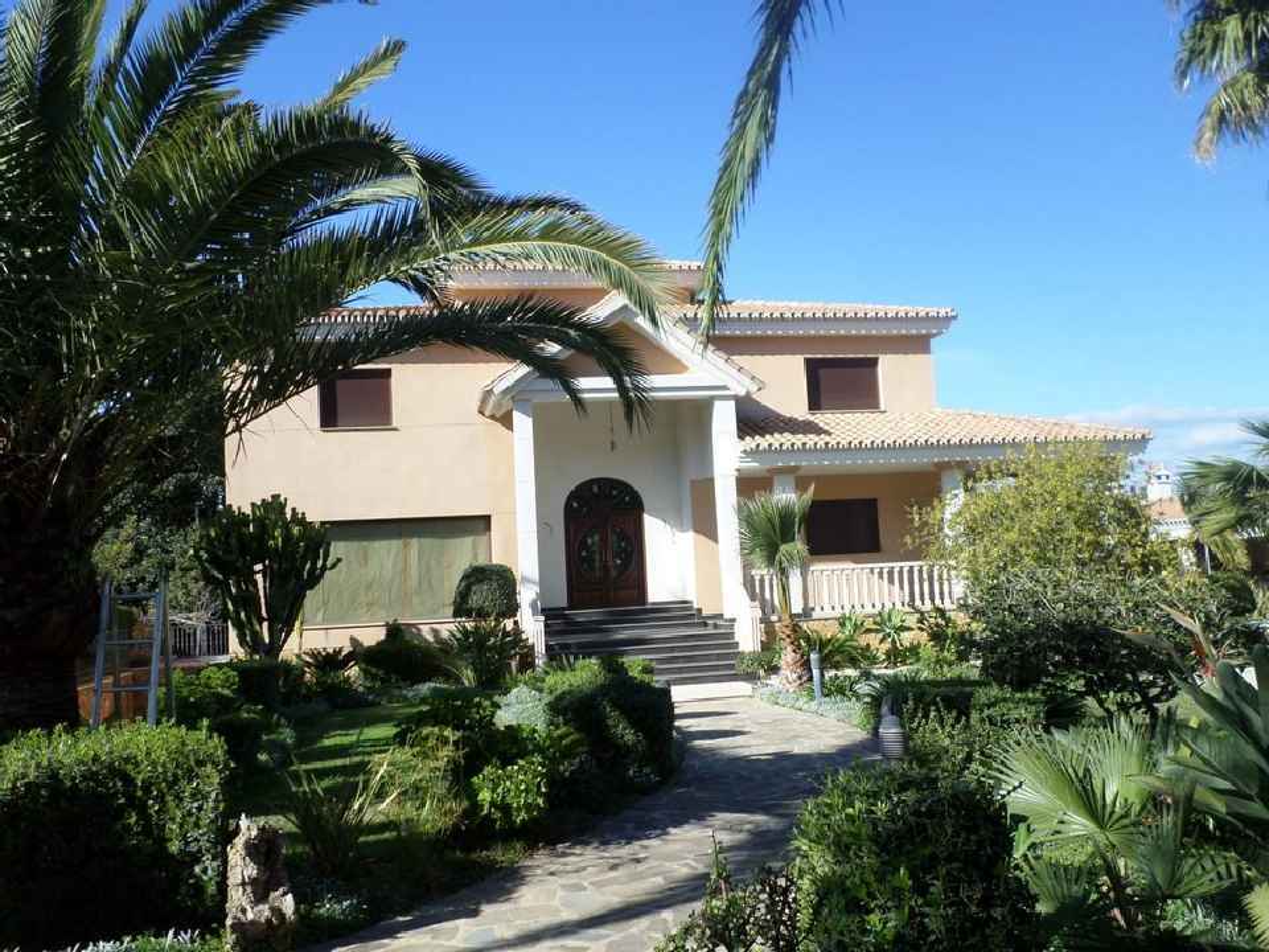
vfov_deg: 46.8
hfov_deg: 60.0
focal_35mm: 30
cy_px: 476
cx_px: 634
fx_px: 1100
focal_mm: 5.5
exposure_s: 1/1000
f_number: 2.7
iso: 80
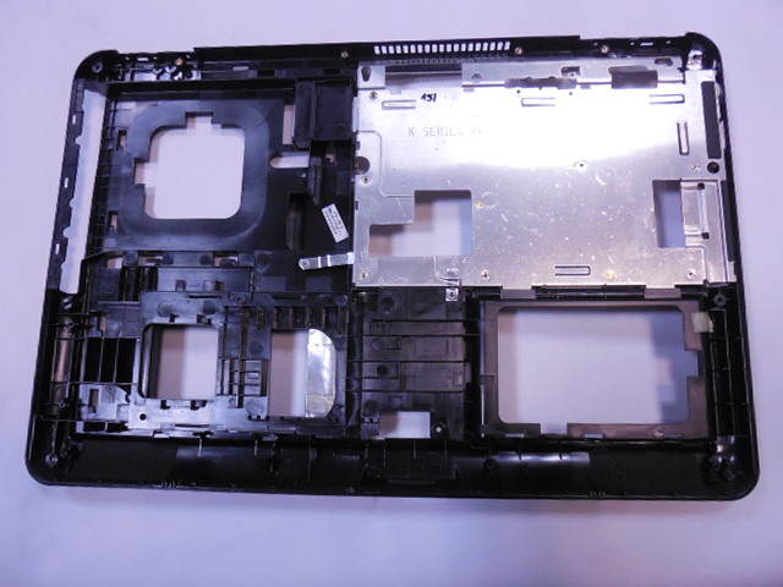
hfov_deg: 67.3
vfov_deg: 53.1
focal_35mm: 26
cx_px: 392
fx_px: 588
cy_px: 294
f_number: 3.5
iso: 800
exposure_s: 1/125
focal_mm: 4.6
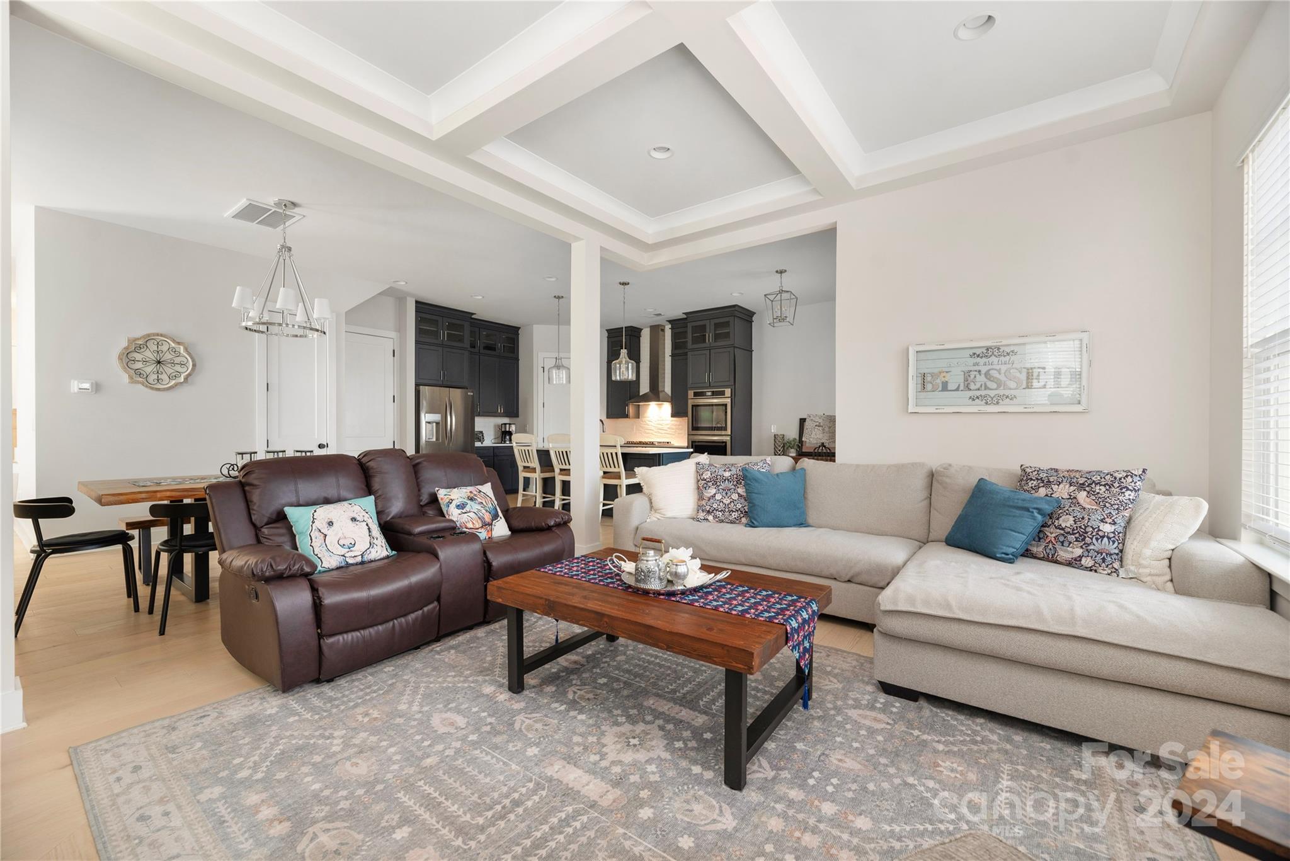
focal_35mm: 14
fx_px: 502
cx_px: 645
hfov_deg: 104.2
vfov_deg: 81.3
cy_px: 430
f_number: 6.3
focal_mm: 14
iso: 320
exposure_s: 1/125
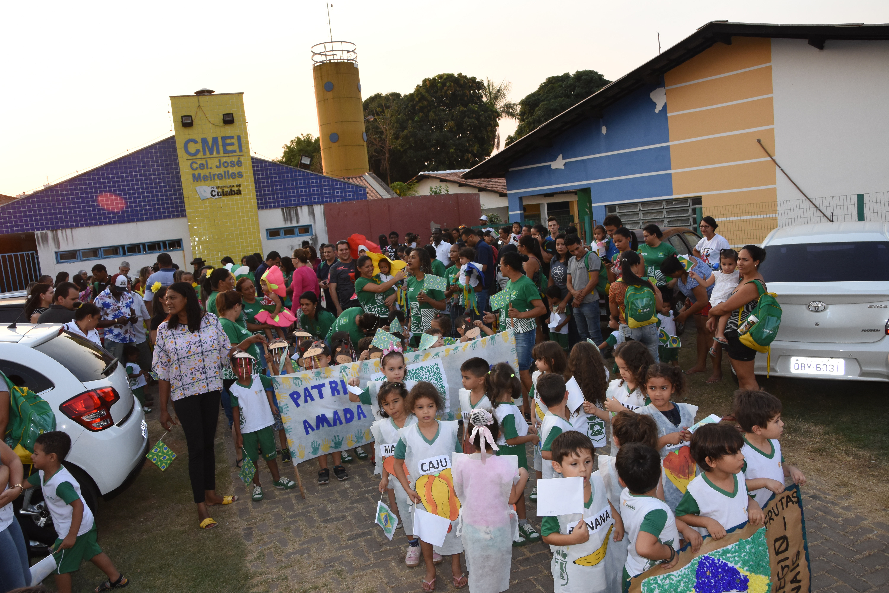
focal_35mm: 26
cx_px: 444
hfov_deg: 70.4
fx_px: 630
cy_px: 296
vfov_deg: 50.4
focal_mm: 17
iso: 800
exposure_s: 1/250
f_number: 9
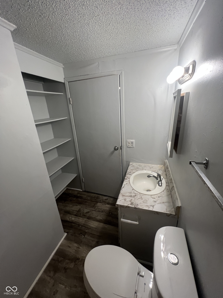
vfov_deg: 106.2
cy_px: 149
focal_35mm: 13
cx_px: 112
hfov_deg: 89.9
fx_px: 112
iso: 125
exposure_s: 1/60
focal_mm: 1.57
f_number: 1.8
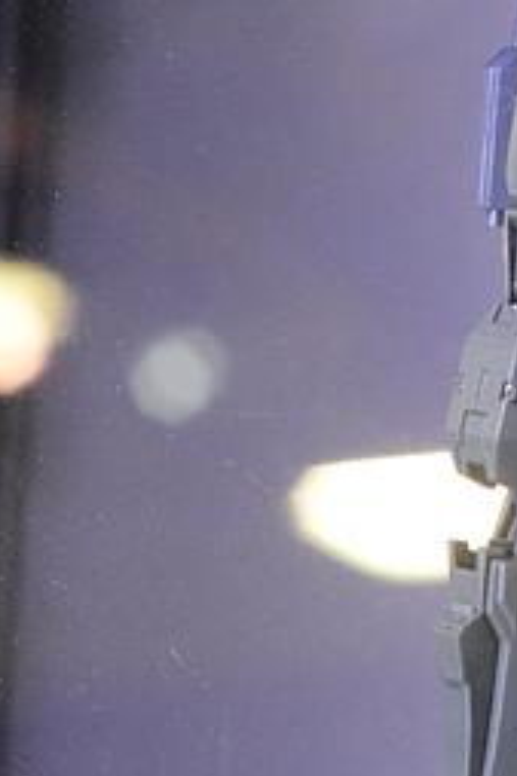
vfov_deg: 8.5
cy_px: -351
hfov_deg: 5.7
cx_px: 924
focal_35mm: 236
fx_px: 5090
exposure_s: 1/100
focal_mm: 50
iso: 3200
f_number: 6.3
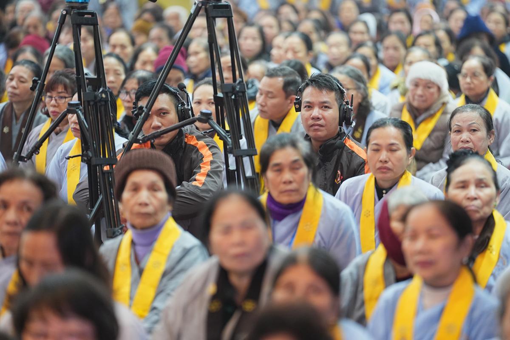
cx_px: 255
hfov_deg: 10.3
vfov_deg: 6.9
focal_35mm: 200
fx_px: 2833
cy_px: 170
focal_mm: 200
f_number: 2.8
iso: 3200
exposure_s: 1/100
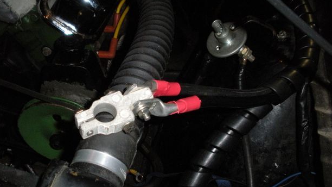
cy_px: 102
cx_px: 160
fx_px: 361
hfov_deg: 49.4
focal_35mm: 41
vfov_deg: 29.0
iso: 400
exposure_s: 1/60
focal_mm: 6.3
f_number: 3.5
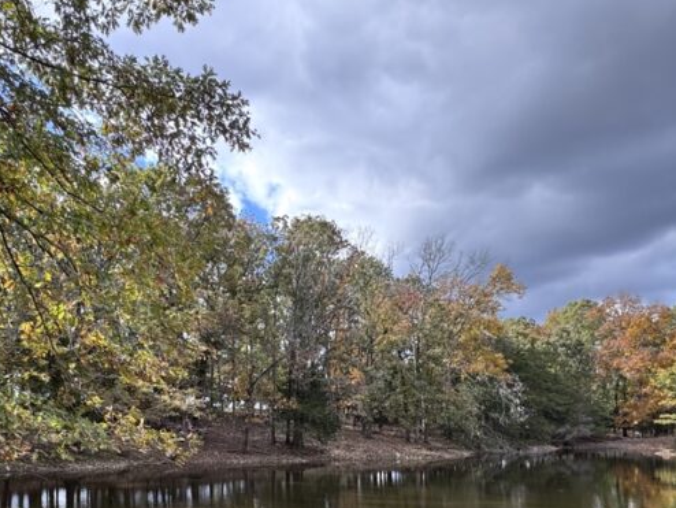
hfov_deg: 60.9
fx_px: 567
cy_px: 416
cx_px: 256
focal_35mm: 29
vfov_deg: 45.5
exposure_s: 1/247
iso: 40
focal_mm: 2.22
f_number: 2.2
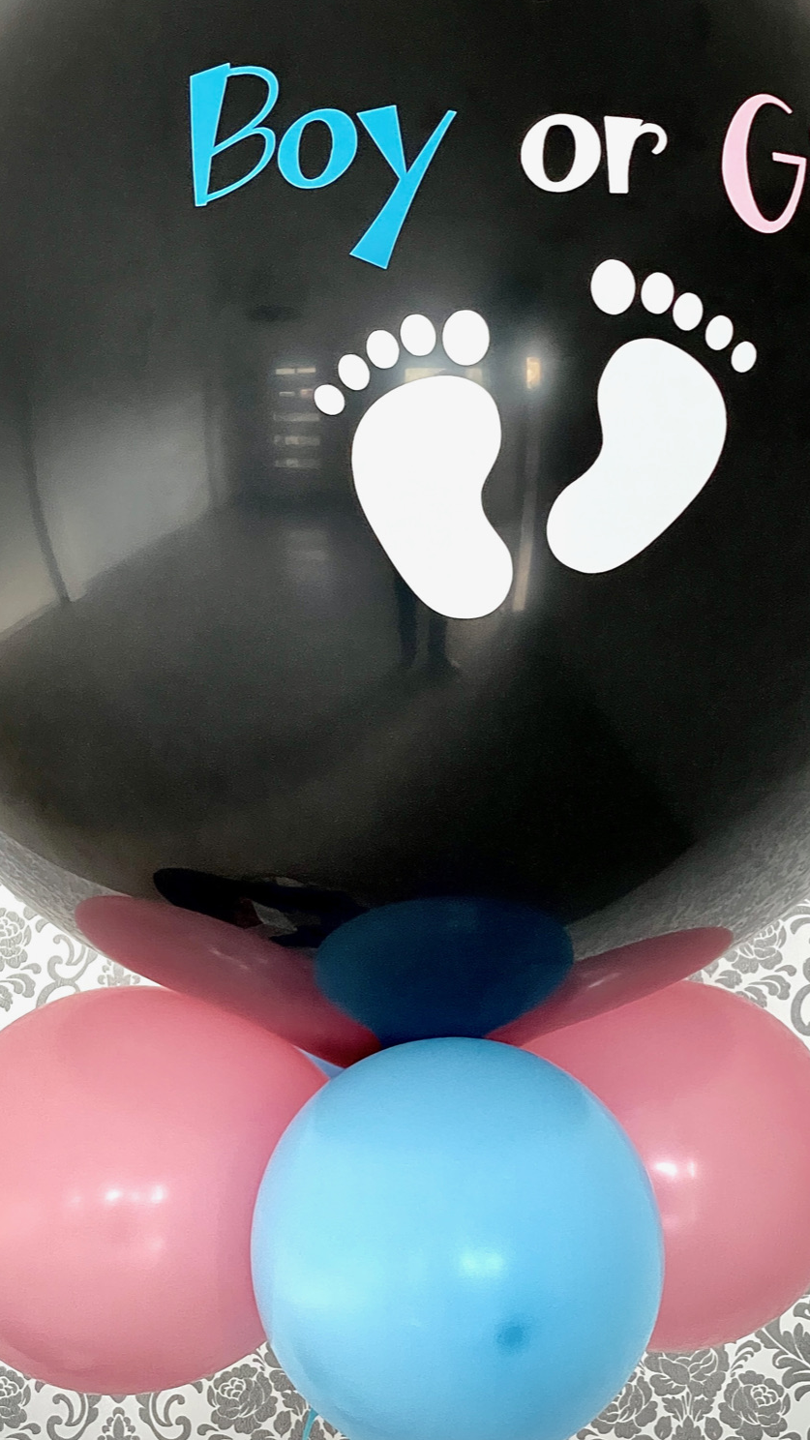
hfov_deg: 15.5
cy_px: 574
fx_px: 2978
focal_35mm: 78
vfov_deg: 27.1
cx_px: 447
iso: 200
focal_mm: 6
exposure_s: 1/105
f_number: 2
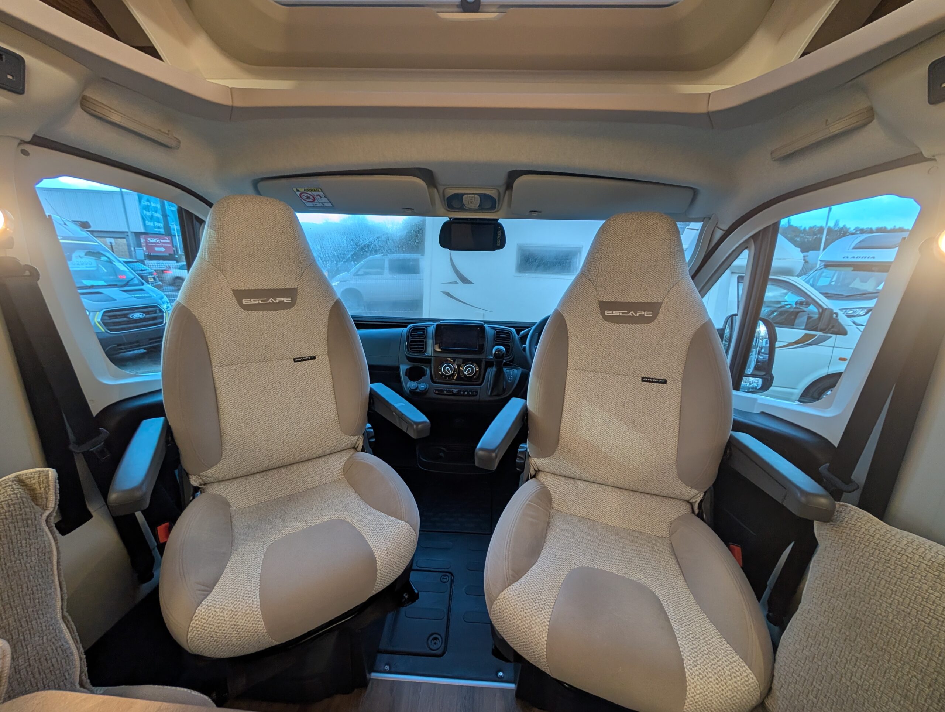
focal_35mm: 12
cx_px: 472
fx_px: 328
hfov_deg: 110.5
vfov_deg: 94.6
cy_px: 356
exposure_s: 1/45.5
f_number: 1.7
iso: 91
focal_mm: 2.02
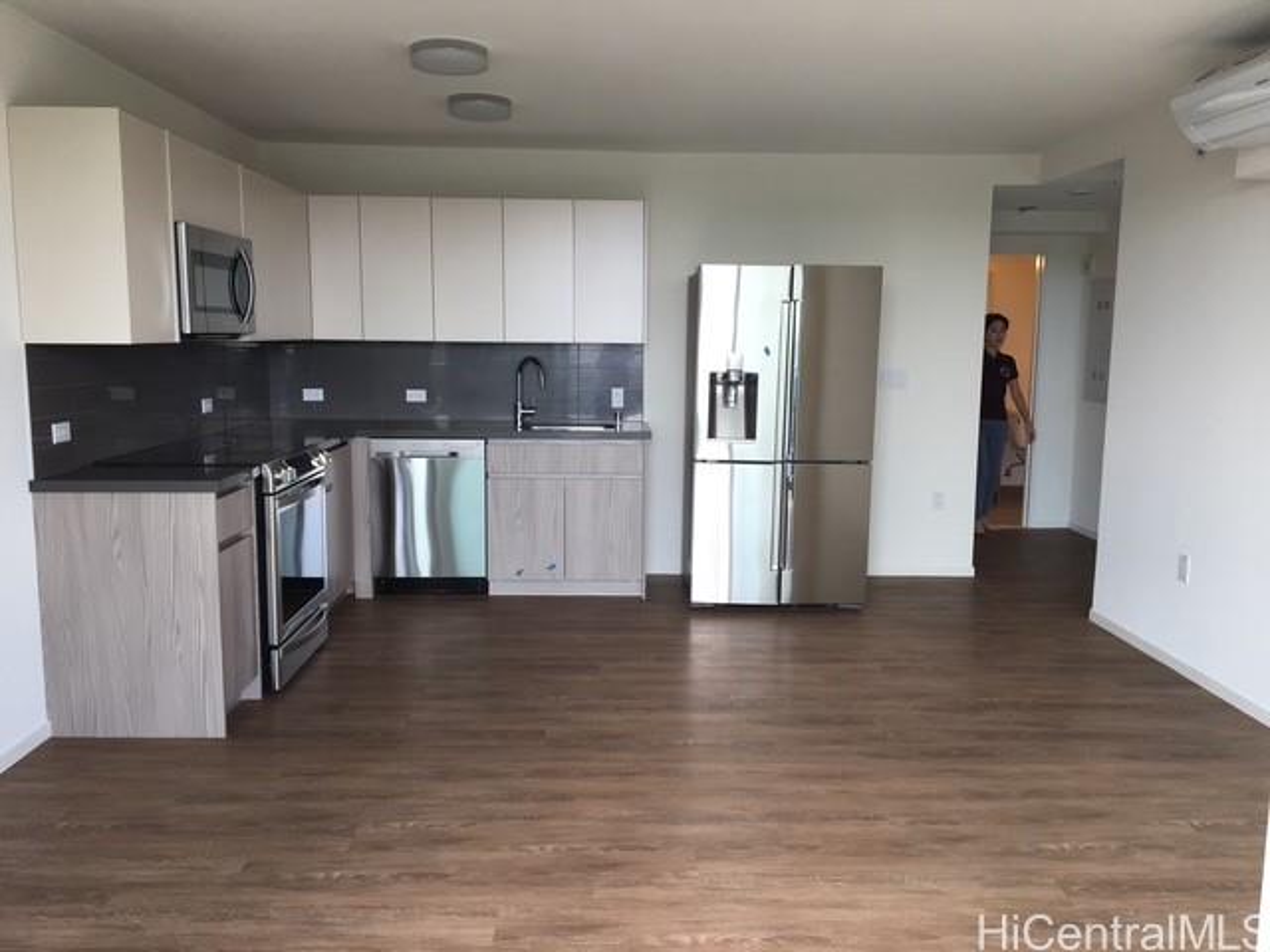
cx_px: 635
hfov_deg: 61.7
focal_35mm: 29
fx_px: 1064
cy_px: 476
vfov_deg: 48.2
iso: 40
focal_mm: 4.15
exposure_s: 1/120
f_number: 2.2
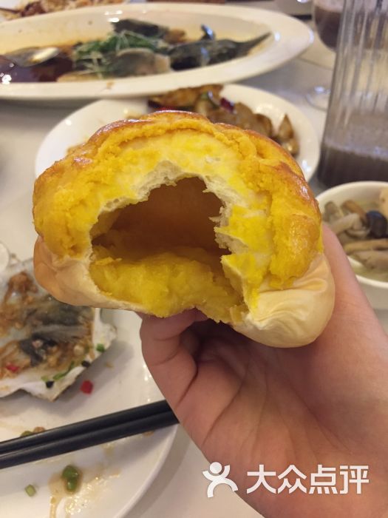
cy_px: 259
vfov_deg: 61.7
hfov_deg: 48.2
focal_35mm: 29
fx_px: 433
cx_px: 194
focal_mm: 4.15
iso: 250
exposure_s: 1/33
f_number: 2.2
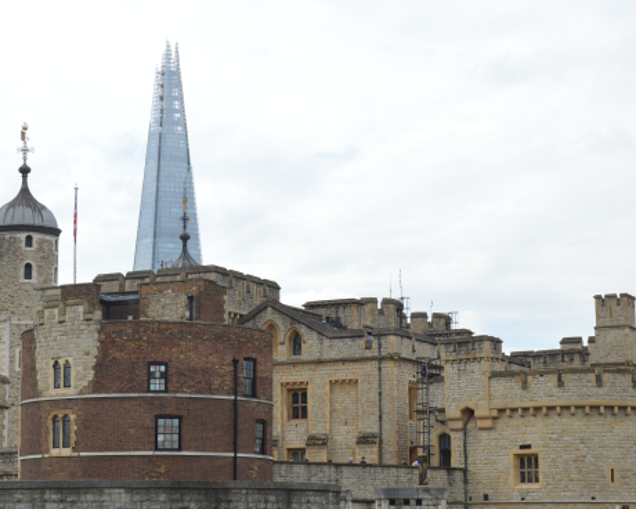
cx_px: 296
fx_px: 1751
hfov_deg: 20.6
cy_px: 281
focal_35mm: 93
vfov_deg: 16.5
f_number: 8
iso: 100
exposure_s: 1/250
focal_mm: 38
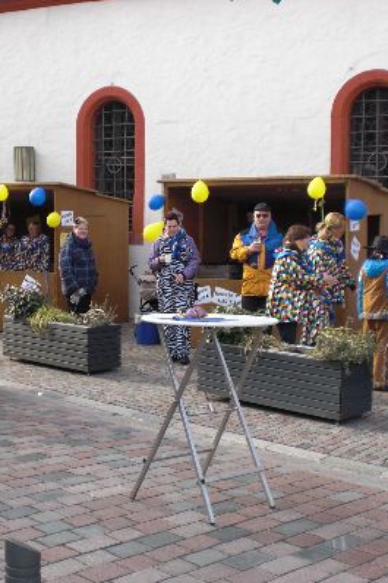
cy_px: 292
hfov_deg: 25.3
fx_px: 858
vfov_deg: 37.5
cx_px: 119
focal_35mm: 53
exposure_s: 1/200
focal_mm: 6.3
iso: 64
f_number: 3.1
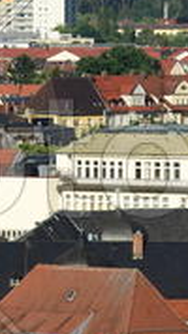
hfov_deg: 1.5
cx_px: -147
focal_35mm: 805
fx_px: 7137
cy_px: 171
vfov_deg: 2.7
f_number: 6.3
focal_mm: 105
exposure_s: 1/640
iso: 100
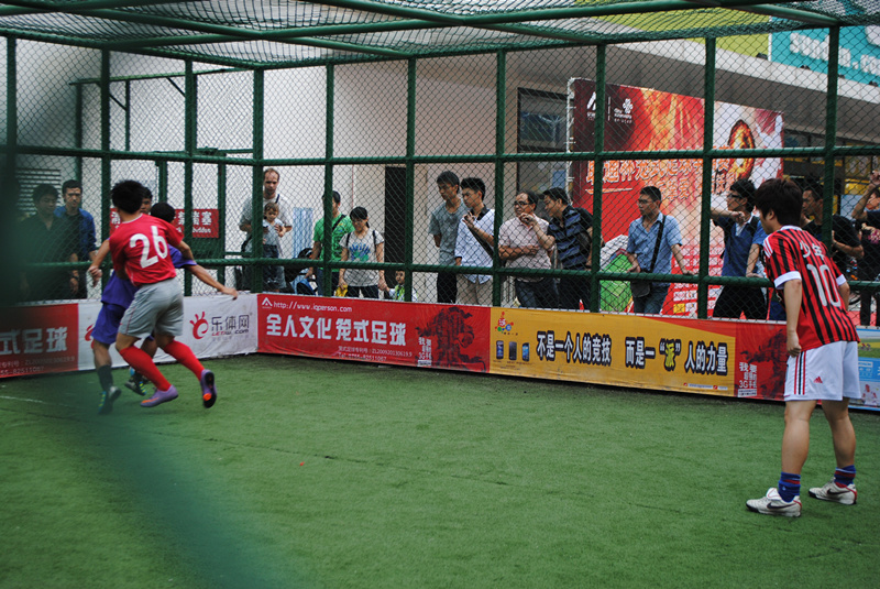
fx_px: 1321
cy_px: 294
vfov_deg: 25.1
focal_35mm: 54
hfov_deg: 36.8
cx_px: 440
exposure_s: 1/125
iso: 125
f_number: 5.6
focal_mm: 36
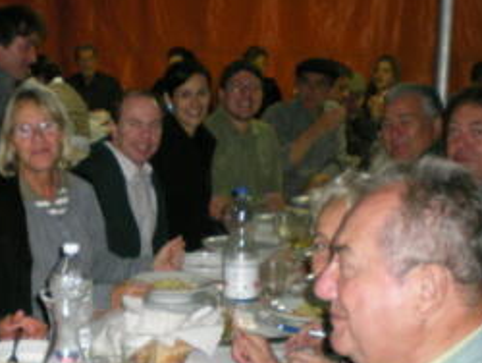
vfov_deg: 19.4
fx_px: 1059
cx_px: 81
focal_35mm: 76
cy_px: 238
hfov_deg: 25.1
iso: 213
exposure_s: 1/60
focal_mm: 6.3
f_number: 3.1
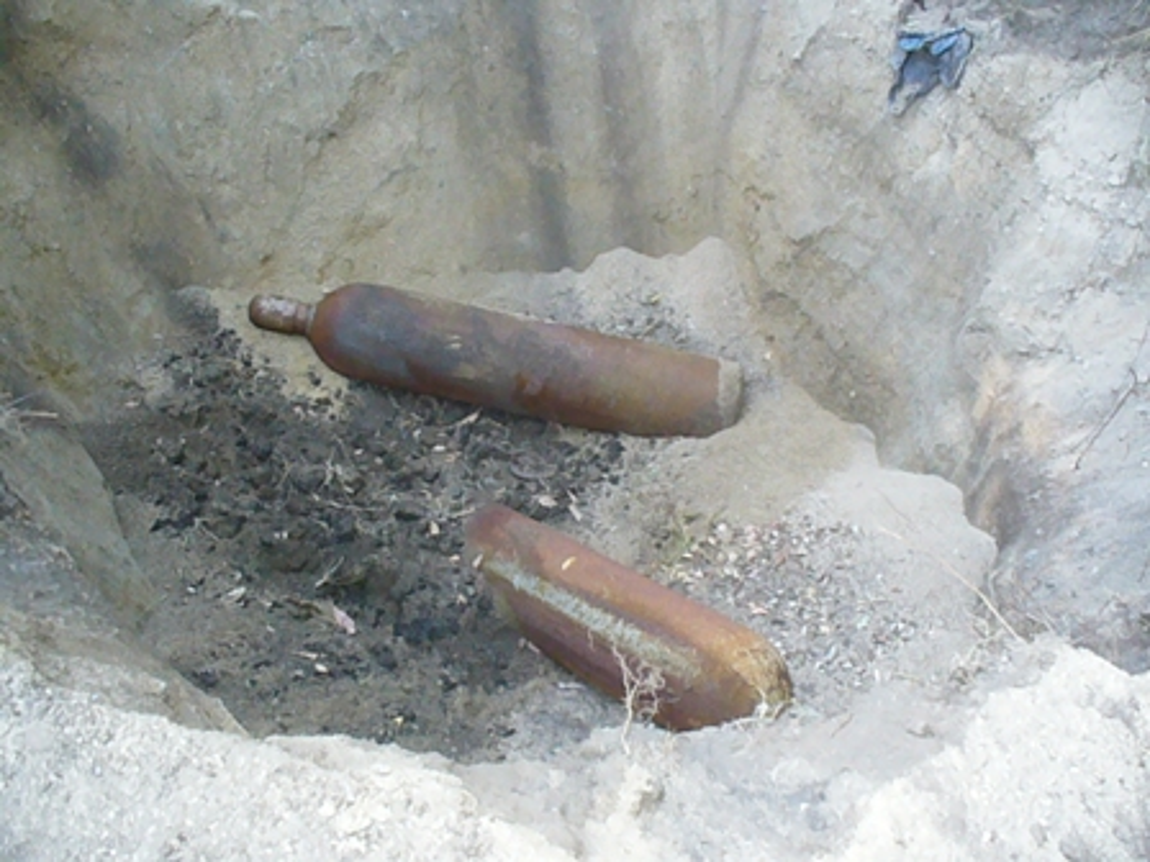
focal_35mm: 37
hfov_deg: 50.1
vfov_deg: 38.7
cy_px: 431
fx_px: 1229
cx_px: 575
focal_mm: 6.1
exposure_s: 1/200
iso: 800
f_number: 5.6
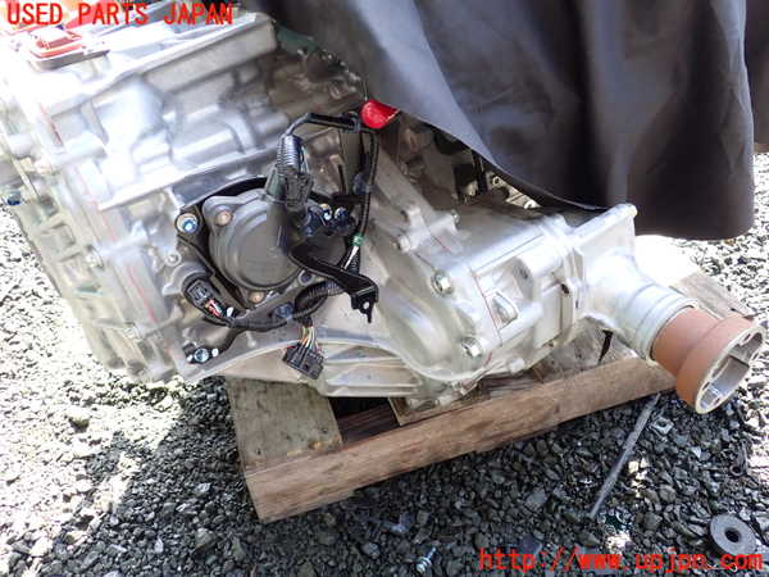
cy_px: 288
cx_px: 384
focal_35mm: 30
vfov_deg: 46.8
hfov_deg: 60.0
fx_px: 666
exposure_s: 1/125
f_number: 2.3
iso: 160
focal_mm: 5.4
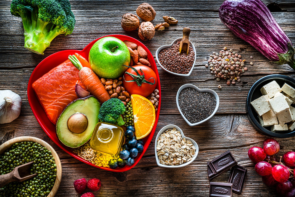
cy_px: 98
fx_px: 328
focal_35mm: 40
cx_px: 148
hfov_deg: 48.5
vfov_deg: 33.4
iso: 100
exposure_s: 1/100
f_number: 10
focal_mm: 40
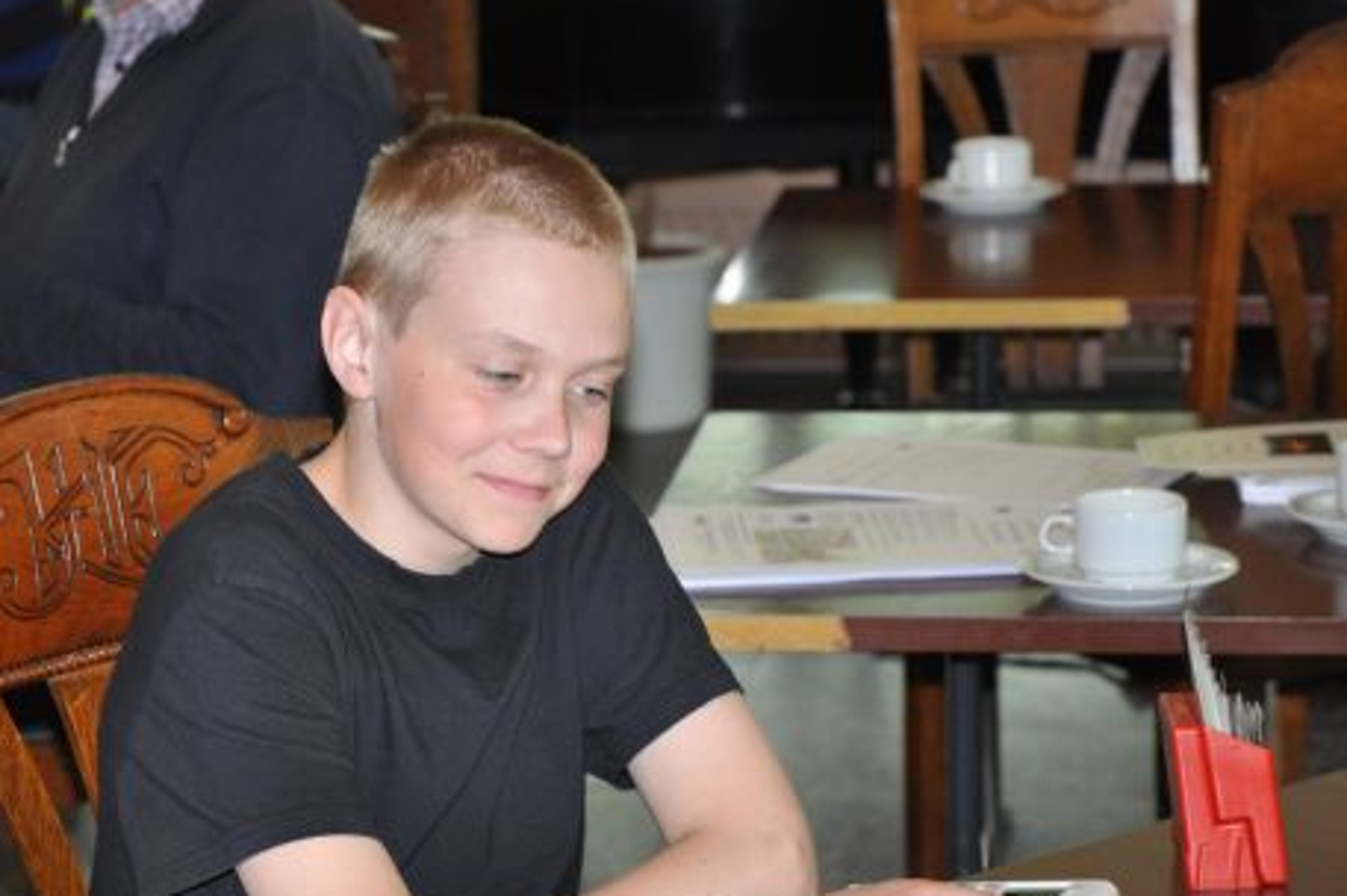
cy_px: 511
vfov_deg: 9.9
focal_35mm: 138
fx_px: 5160
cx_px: 554
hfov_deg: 14.9
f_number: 4.5
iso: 800
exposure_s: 1/60
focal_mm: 70
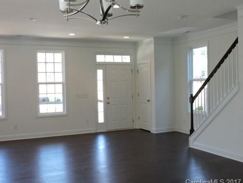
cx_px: 120
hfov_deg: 45.8
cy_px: 93
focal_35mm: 41
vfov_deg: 35.1
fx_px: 288
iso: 125
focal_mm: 7.1
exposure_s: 1/50
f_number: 3.3
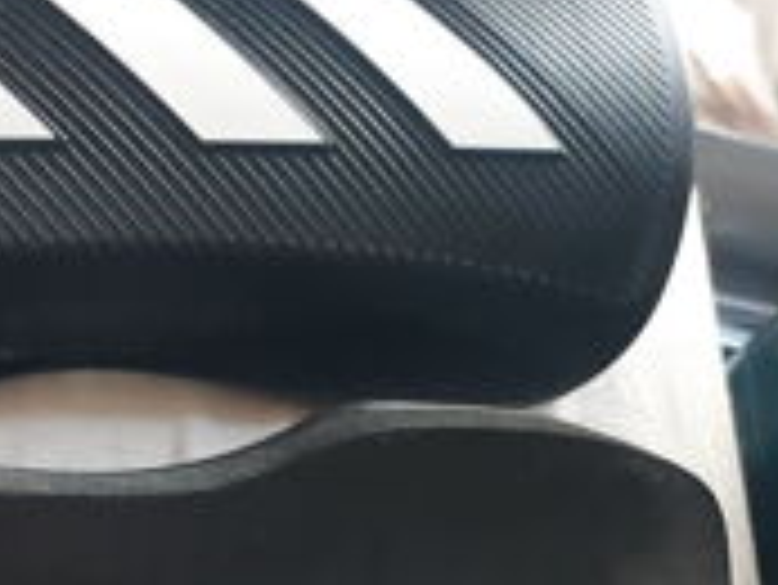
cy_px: 536
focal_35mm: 72
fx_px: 1619
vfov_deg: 20.0
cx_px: 409
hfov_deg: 27.0
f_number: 1.7
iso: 320
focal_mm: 3.93
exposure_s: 1/50
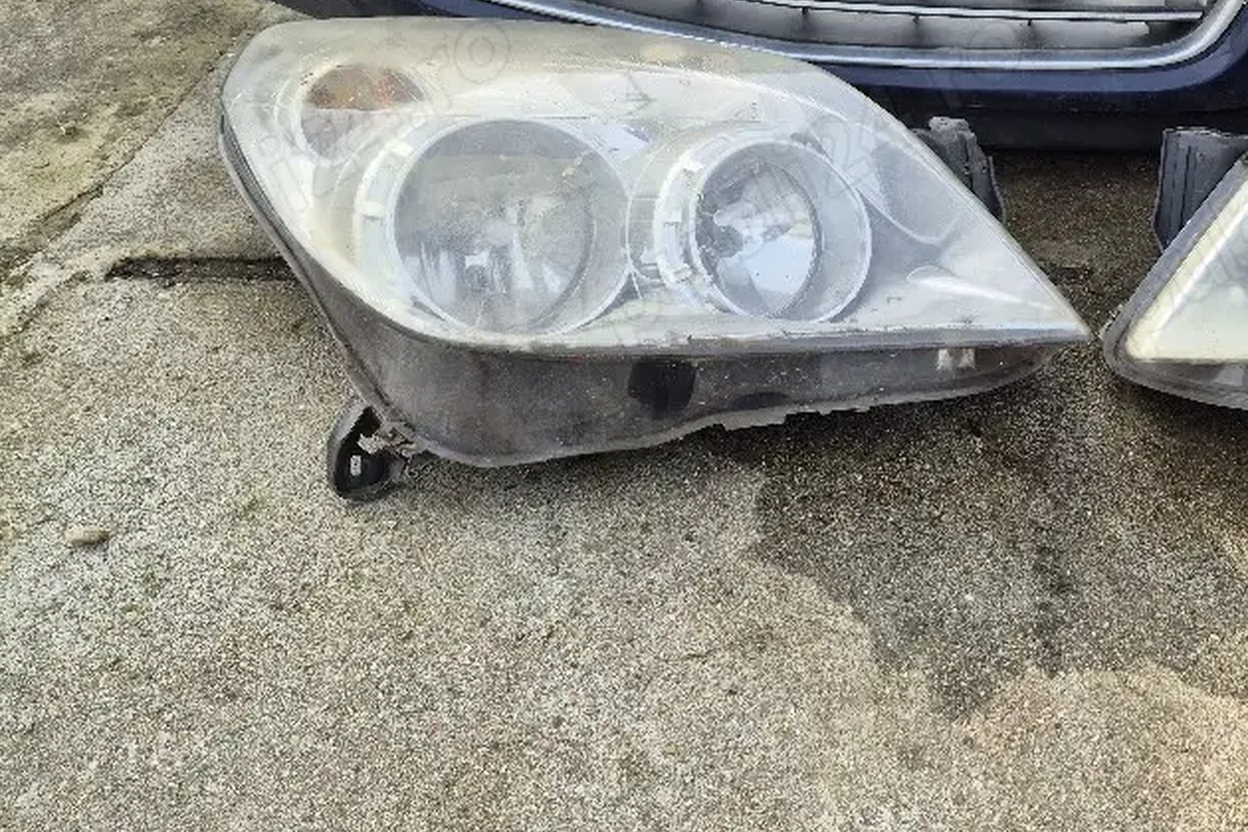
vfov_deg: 34.2
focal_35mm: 38
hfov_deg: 48.7
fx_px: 1317
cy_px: 194
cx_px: 941
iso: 25
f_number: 1.8
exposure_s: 1/667
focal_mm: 5.4
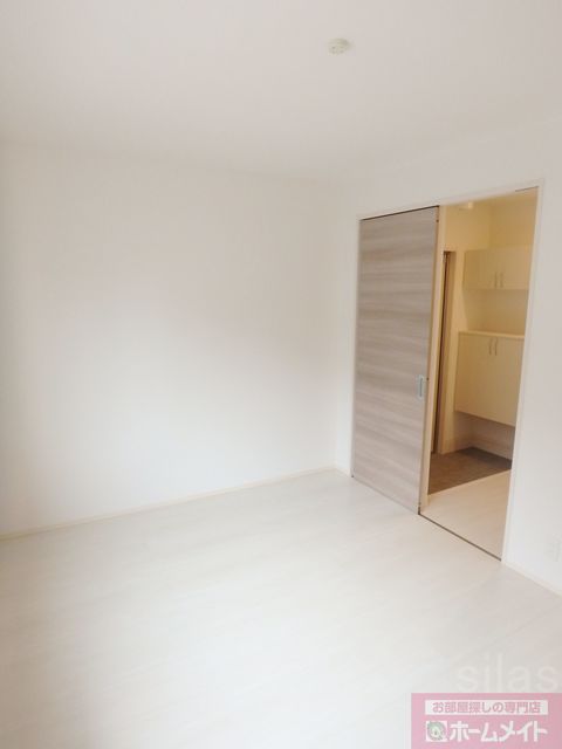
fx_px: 455
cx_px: 281
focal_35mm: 21
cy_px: 374
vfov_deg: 79.0
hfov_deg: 63.4
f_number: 3.5
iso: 320
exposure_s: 1/30
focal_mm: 3.7
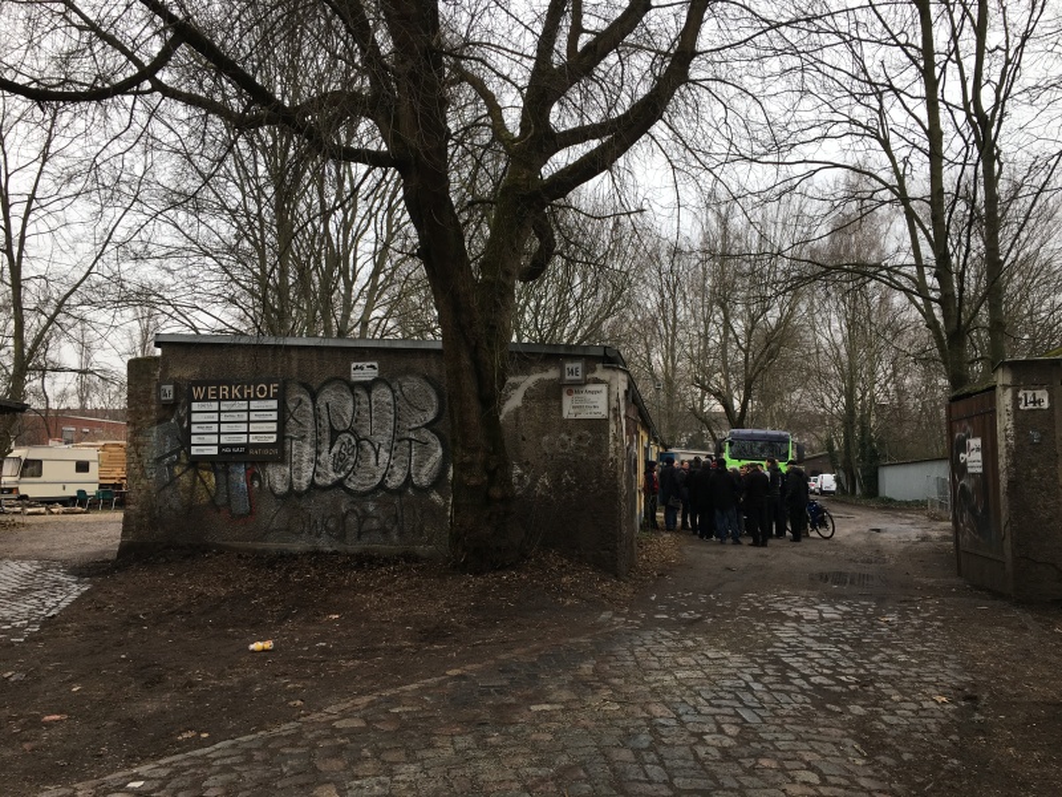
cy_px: 398
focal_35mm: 29
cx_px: 531
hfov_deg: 61.7
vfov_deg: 48.2
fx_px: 890
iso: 25
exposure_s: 1/219
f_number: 2.2
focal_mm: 4.15
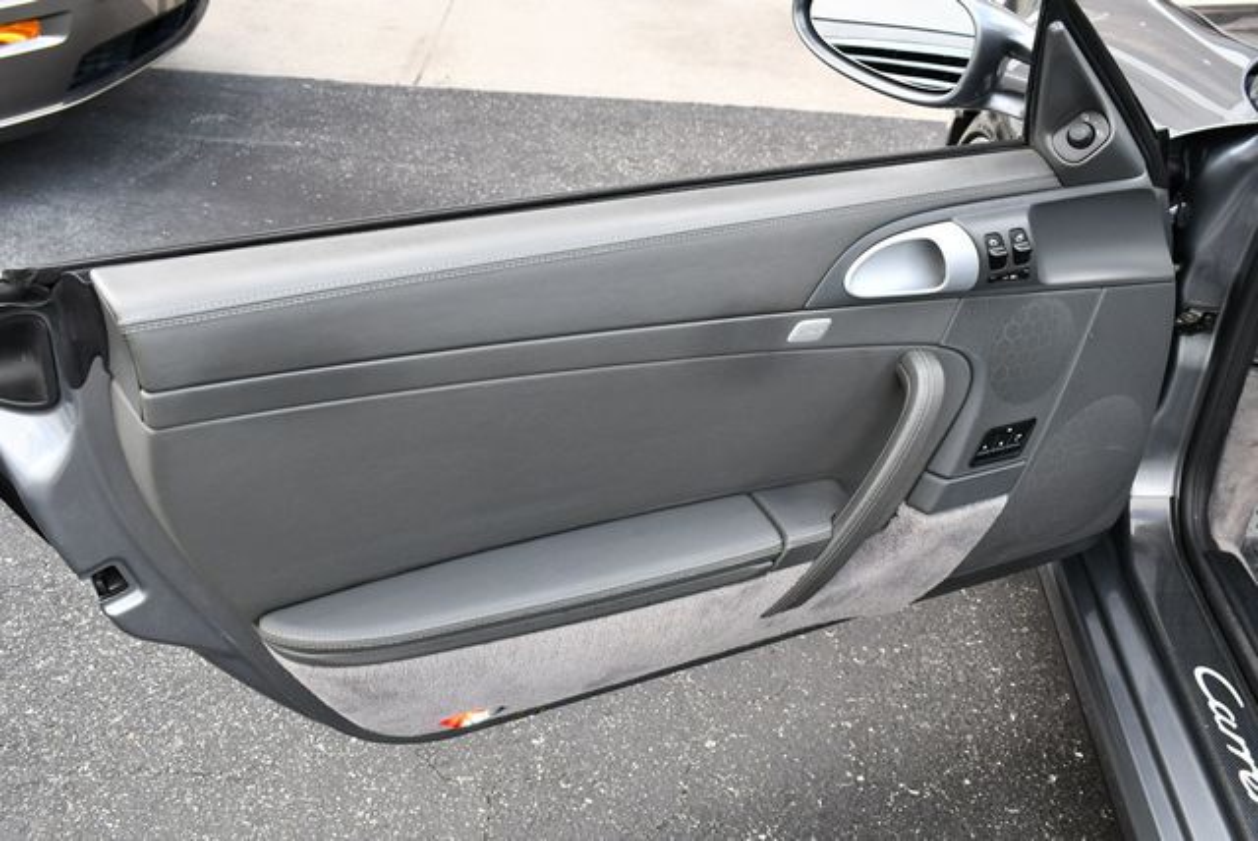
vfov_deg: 36.9
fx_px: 1259
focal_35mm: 36
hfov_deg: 53.1
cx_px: 629
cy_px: 420
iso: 400
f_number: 5
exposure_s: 1/250
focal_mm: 18
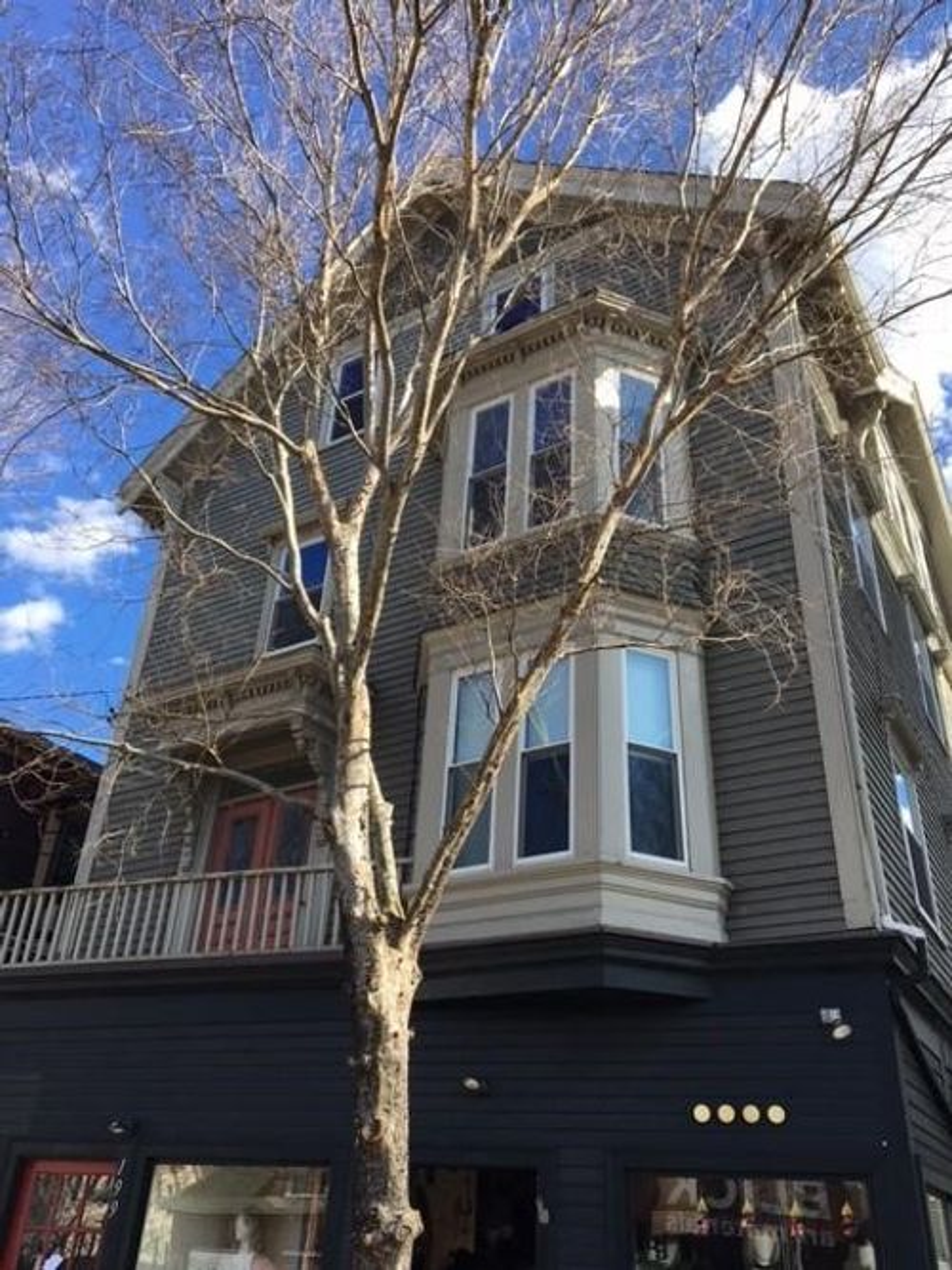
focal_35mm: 29
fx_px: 1064
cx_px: 476
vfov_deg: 61.7
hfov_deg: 48.2
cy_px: 635
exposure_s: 1/635
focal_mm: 4.15
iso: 25
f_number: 2.2
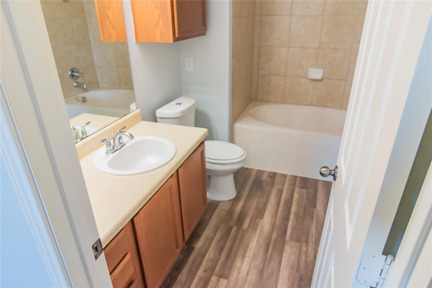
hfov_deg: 81.2
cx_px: 216
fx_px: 252
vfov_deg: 59.5
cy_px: 144
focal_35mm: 21
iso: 1100
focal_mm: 14
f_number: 4
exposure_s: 1/125
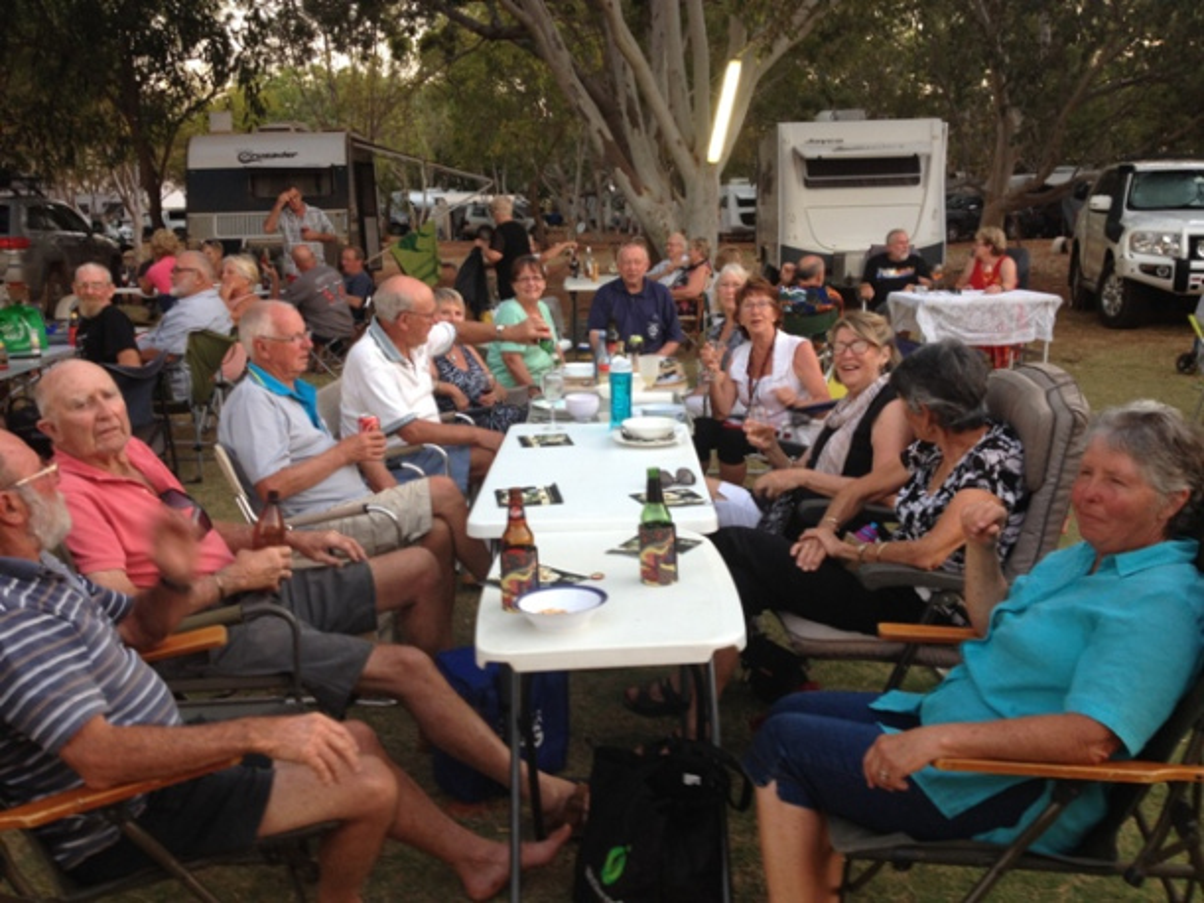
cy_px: 452
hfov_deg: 52.6
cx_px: 602
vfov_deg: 40.7
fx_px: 1217
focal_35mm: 35
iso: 50
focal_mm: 4.28
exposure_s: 1/20
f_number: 2.4
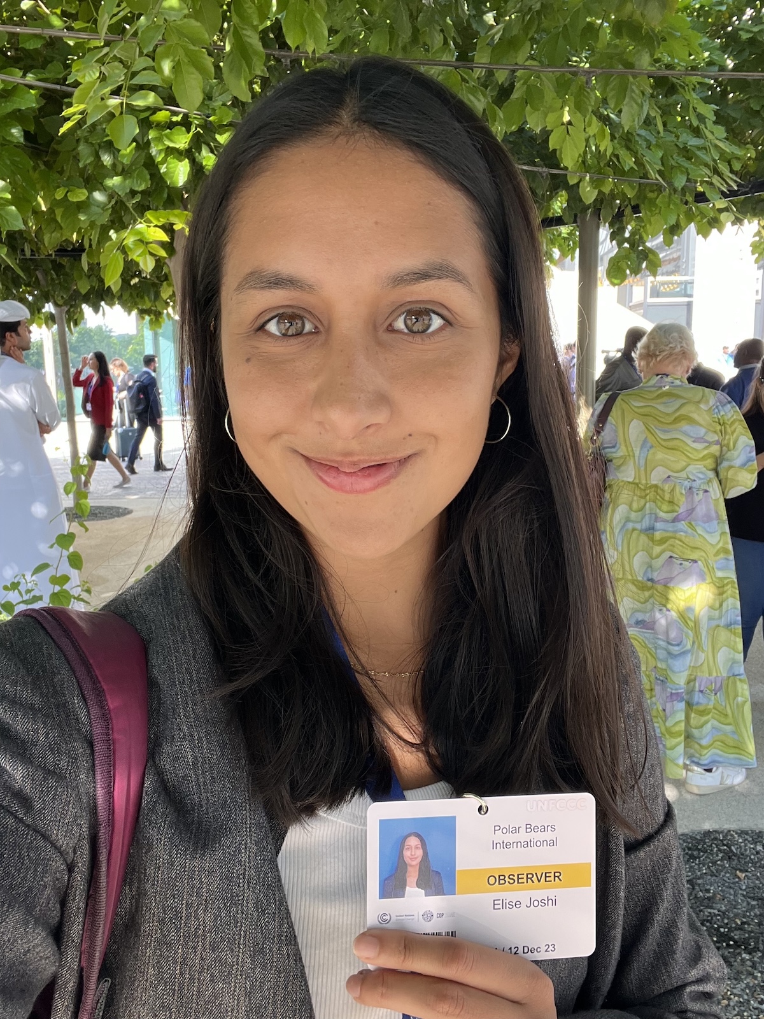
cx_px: 382
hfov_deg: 46.8
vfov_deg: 60.0
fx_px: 883
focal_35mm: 30
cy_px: 510
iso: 32
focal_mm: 2.71
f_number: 2.2
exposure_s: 1/122
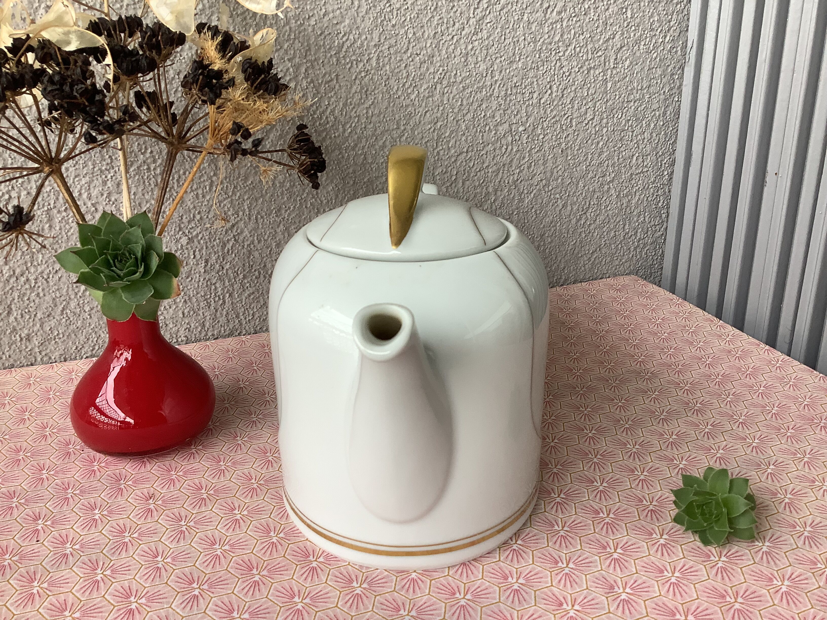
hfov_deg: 58.4
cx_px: 414
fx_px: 741
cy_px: 310
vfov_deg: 45.4
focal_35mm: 31
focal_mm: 3.3
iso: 50
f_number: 2.4
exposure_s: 1/60
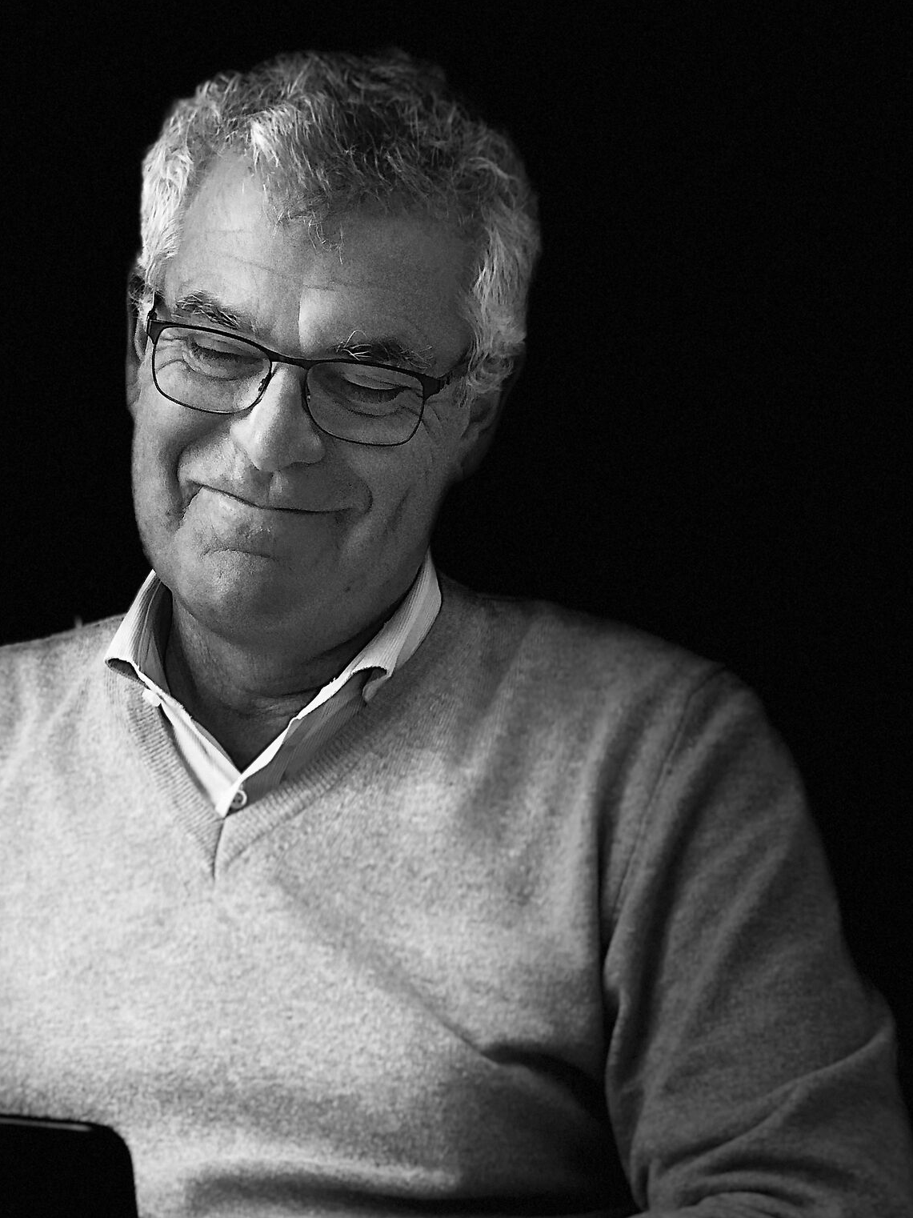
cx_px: 209
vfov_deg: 23.8
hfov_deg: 17.9
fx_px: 2884
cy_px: 701
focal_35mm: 82
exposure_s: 1/50
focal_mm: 6
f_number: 2.4
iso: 64
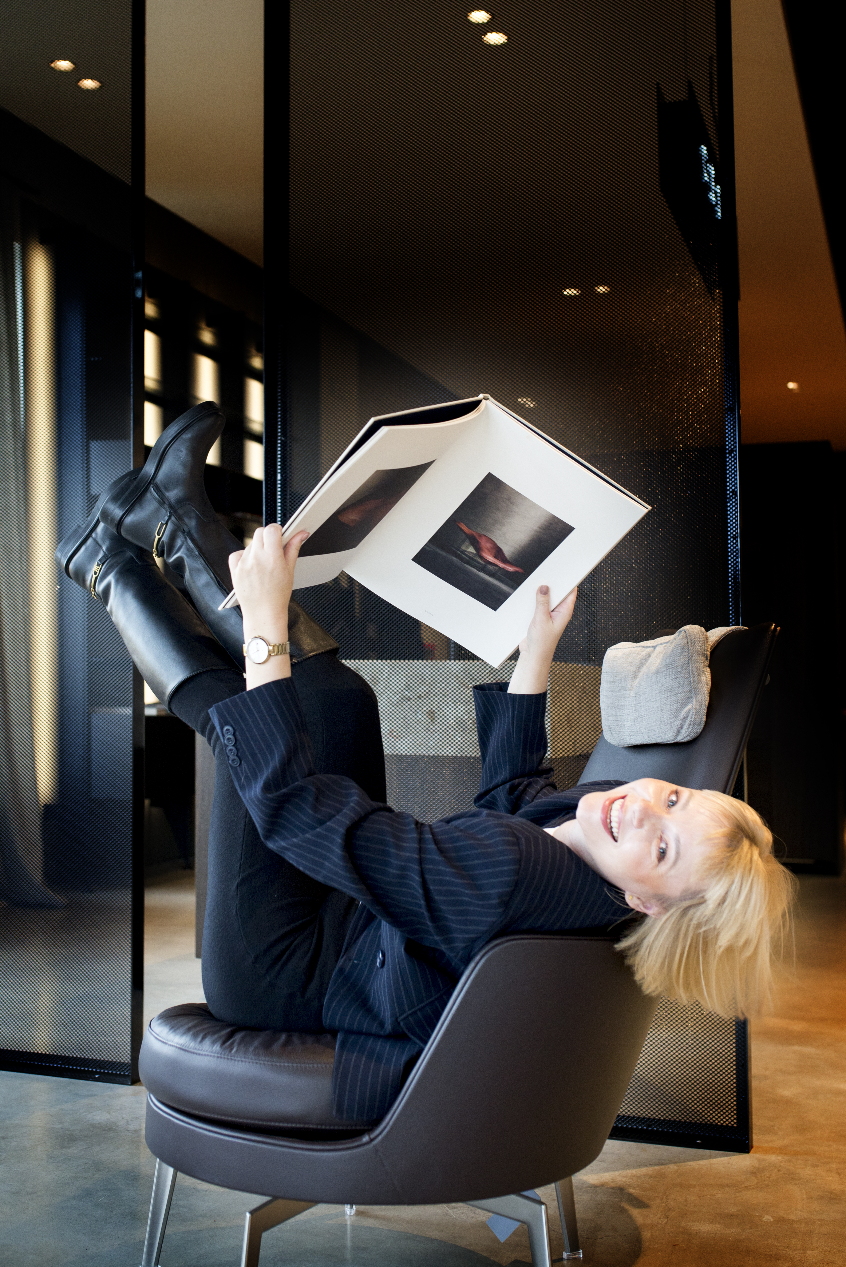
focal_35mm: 35
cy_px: 634
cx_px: 423
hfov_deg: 37.9
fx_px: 1233
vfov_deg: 54.4
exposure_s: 1/160
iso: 500
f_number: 3.2
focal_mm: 35
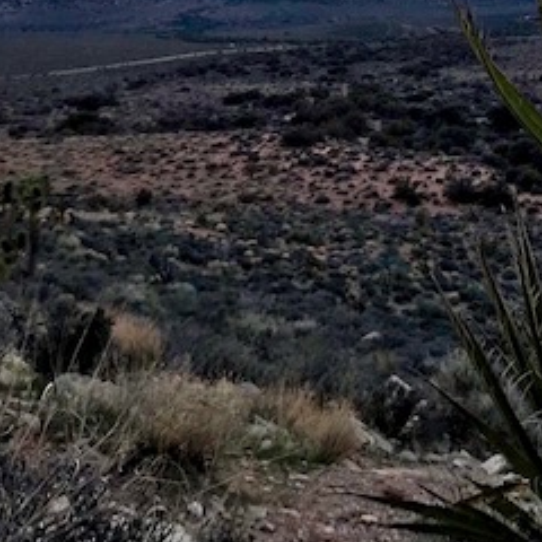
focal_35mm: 66
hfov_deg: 25.8
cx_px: 409
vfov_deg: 25.3
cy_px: 47
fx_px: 1169
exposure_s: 1/120
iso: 25
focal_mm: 3.99
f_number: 1.8
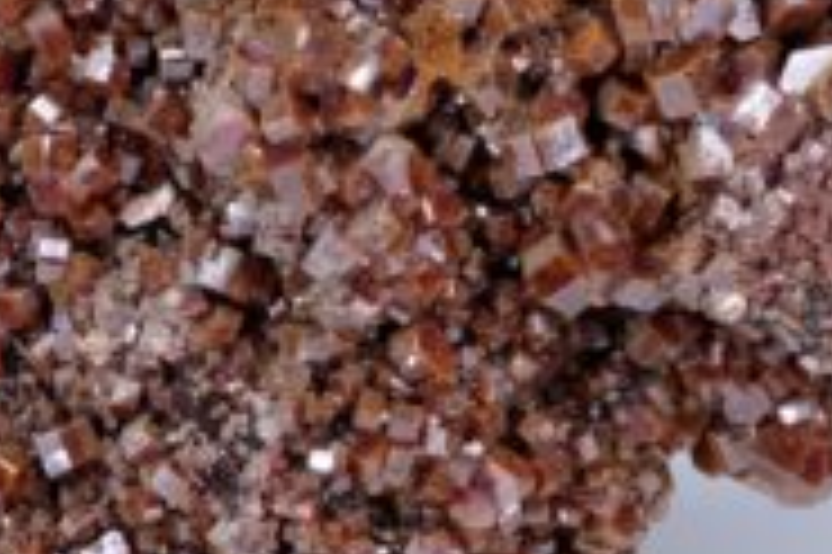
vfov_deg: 12.3
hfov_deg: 18.6
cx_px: 283
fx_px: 2540
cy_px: -2
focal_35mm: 110
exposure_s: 1/8
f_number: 18
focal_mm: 23.13
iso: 100
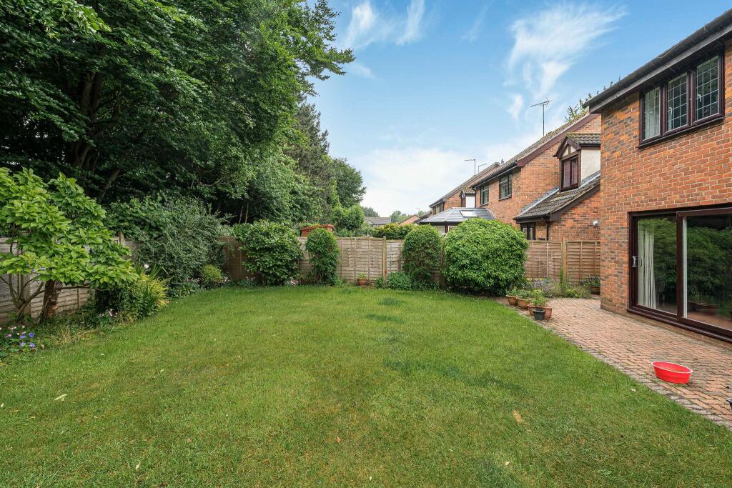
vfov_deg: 73.8
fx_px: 325
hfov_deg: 96.7
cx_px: 366
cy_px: 244
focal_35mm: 16
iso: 500
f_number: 13
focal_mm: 16
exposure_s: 1/80
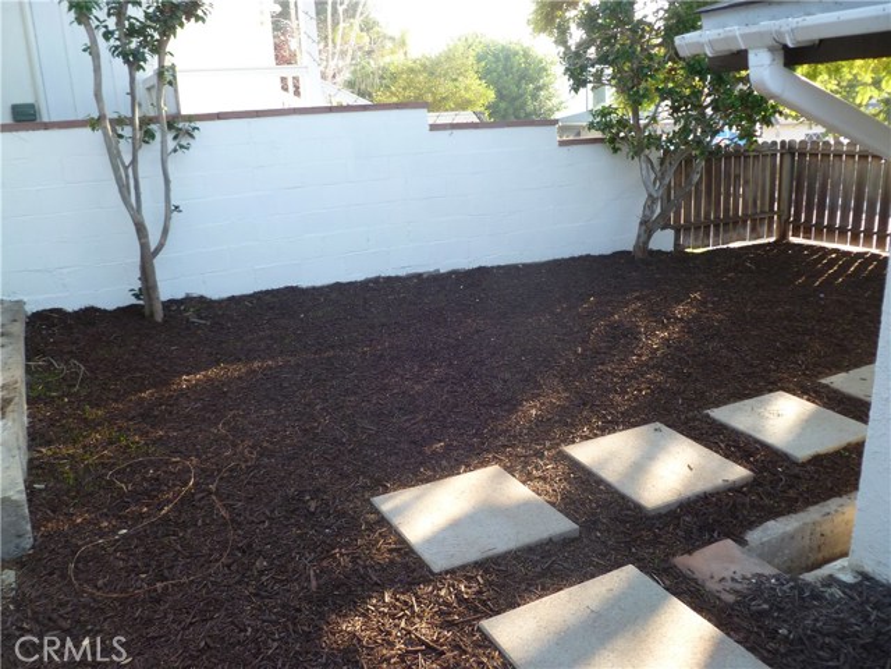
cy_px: 334
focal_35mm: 28
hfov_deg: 63.4
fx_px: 721
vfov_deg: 49.7
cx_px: 446
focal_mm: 5
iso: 80
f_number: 3.3
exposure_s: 1/40
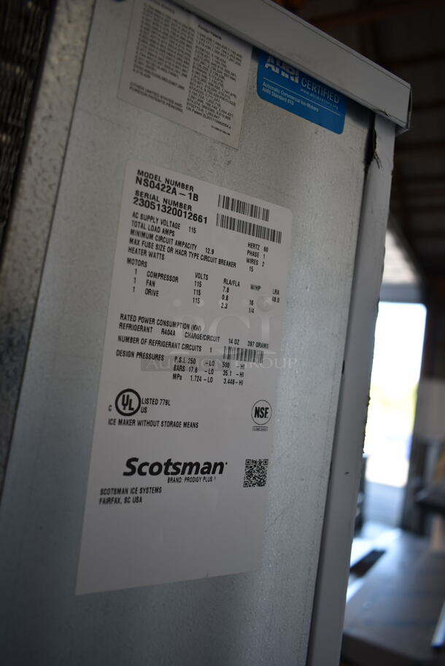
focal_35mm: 27
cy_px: 333
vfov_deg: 67.3
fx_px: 500
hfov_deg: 48.0
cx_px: 222
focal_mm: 18
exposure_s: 1/40
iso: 100
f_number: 3.5
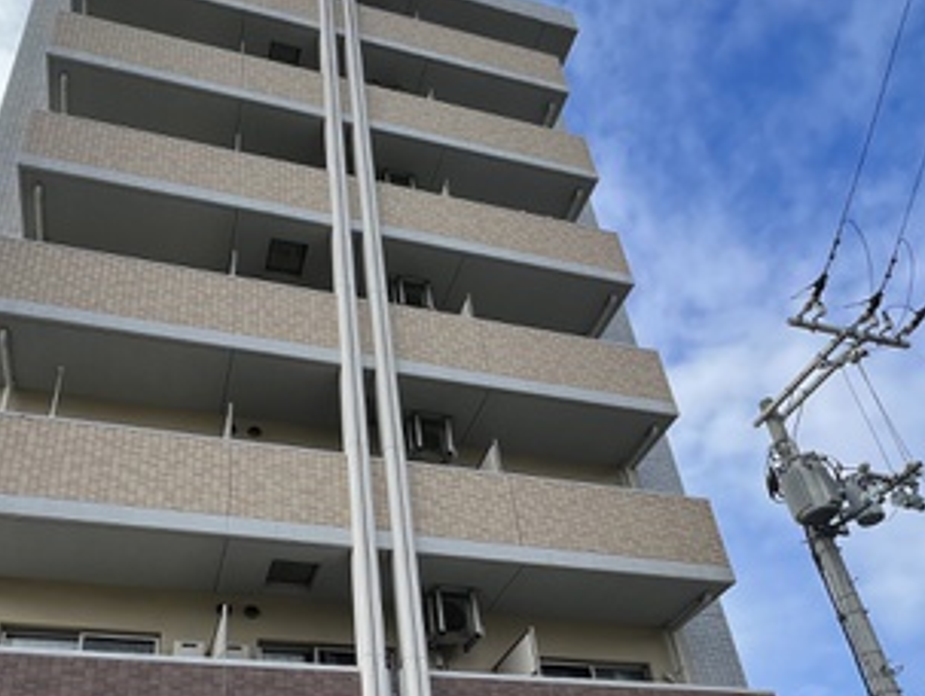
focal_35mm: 30
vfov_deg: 44.6
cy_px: 557
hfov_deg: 59.5
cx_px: 382
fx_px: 803
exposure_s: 1/815
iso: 32
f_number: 1.8
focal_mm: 1.57
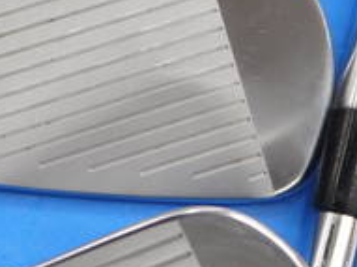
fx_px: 2906
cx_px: 379
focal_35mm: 282
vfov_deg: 5.3
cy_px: 112
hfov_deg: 7.0
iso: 500
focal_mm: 42
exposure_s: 1/80
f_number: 5.6
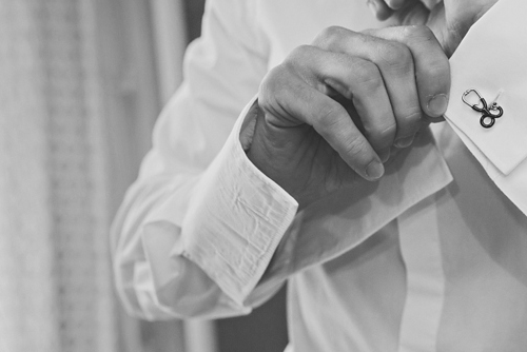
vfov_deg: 19.4
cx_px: 491
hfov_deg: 27.6
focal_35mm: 70
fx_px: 1025
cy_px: 122
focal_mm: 35
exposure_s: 1/125
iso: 640
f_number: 3.5
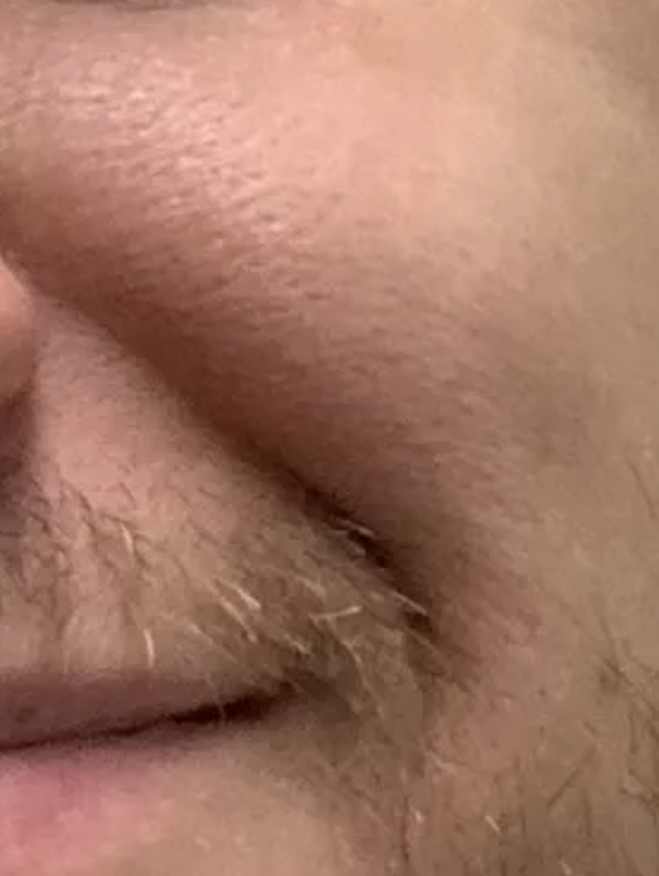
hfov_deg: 6.6
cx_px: -332
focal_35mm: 223
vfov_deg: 8.8
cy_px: -24
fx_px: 5651
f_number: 2.2
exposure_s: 1/60
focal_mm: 2.87
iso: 200
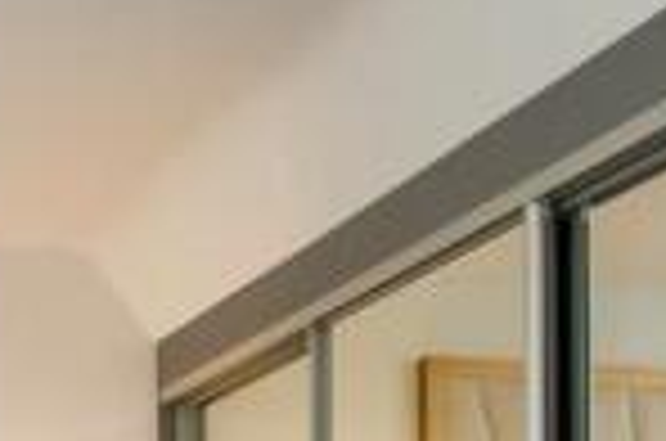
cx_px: -176
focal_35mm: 80
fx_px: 1477
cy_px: 745
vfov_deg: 15.1
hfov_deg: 22.9
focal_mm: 12
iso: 160
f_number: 7.1
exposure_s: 1/13
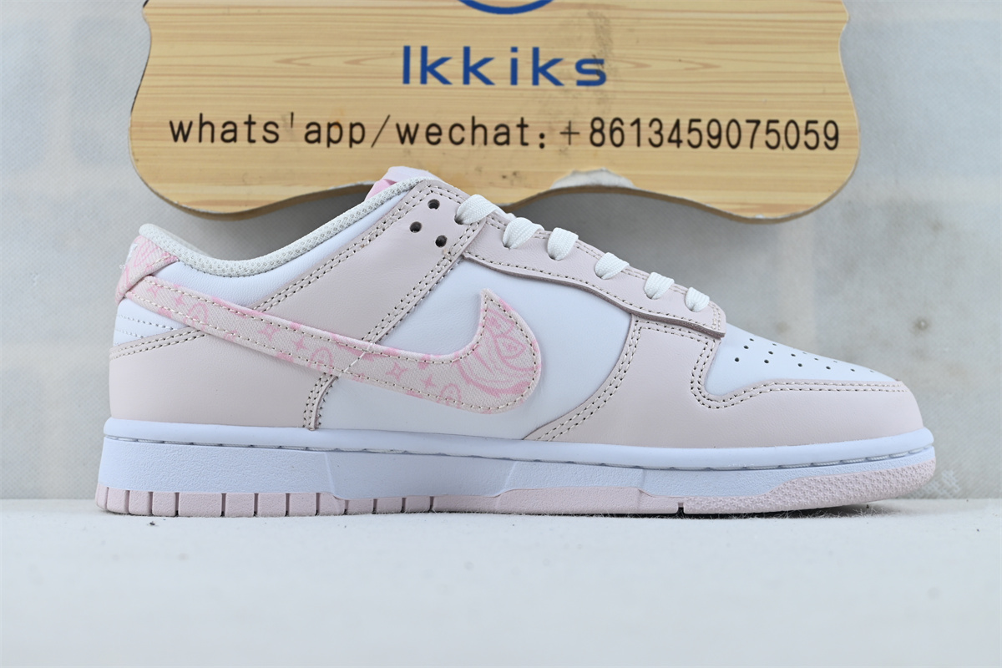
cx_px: 501
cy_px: 334
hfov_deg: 36.9
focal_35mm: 54
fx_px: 1503
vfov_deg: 25.1
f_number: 5.3
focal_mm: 36
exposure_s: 1/50
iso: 100
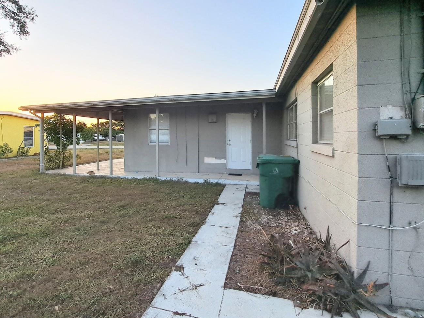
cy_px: 141
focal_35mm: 16
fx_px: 196
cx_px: 196
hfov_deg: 94.3
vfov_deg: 77.8
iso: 50
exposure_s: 1/166
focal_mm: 1.74
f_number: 2.2
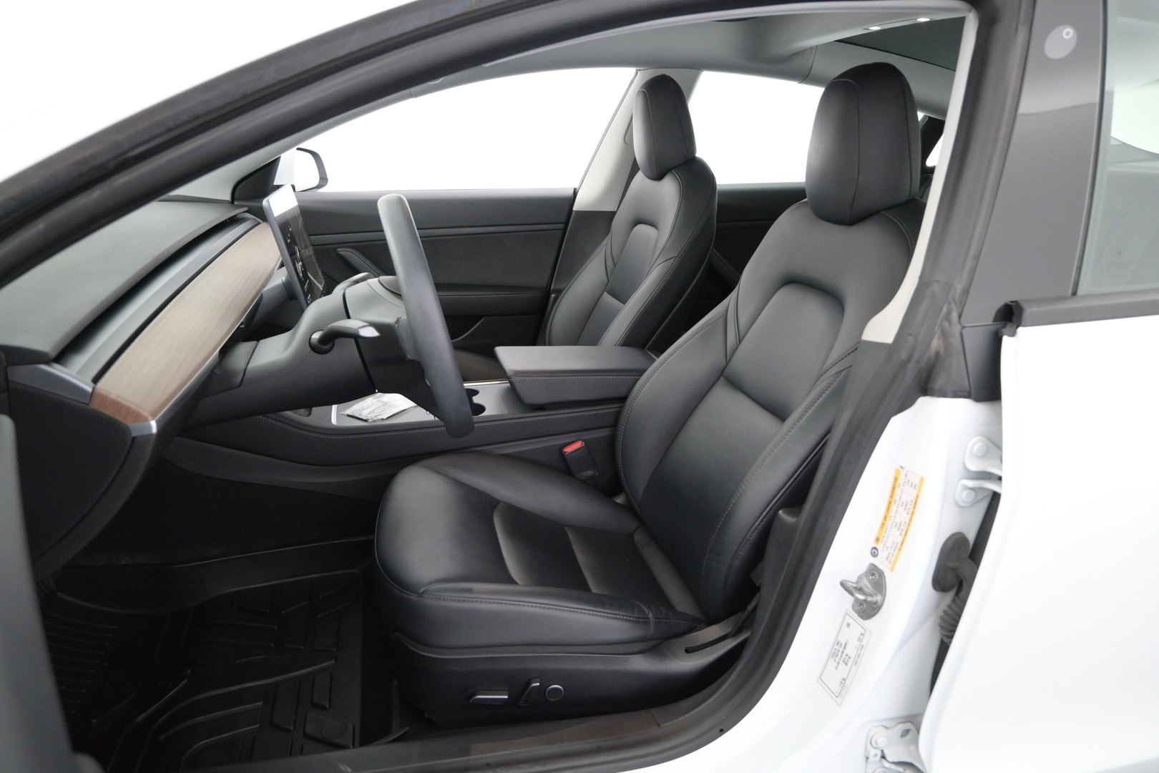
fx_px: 773
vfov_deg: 53.1
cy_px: 386
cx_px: 580
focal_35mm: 24
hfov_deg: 73.7
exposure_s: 1/50
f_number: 3.5
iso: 2500
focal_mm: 16
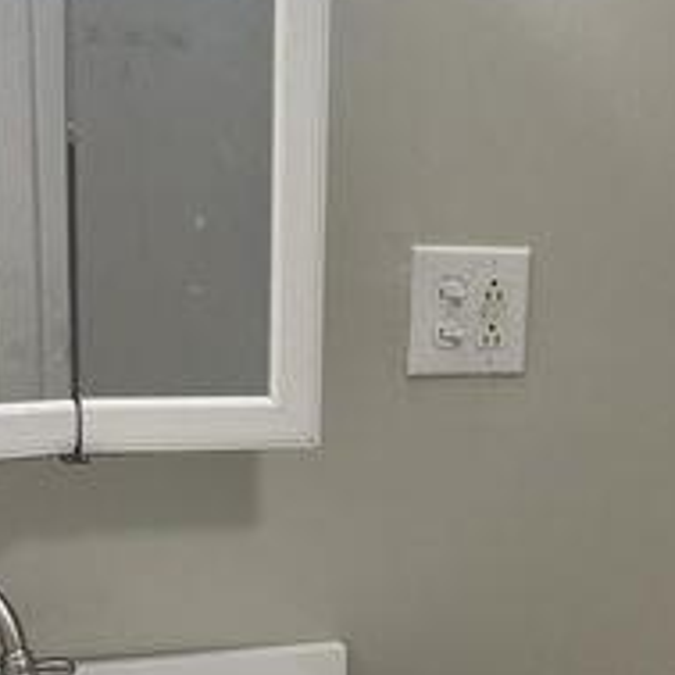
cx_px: 582
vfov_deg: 21.8
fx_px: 1721
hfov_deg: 21.8
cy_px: 575
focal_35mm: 78
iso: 100
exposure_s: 1/120
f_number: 1.5
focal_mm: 5.7
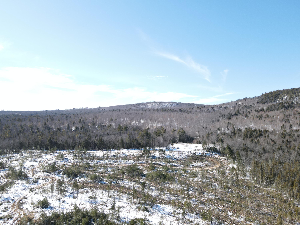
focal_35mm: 24
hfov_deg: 71.6
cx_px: 150
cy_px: 112
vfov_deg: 56.8
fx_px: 208
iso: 100
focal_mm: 4.5
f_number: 2.8
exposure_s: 1/350
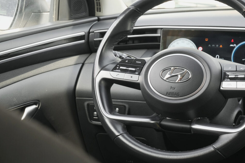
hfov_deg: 29.2
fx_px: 470
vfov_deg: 19.7
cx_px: 124
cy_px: 82
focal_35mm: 69
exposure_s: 1/100
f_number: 9
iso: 2000
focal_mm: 45
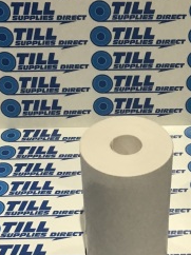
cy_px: 133
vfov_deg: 25.4
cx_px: 125
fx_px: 567
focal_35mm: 77
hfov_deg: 19.1
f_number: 2.4
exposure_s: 1/33
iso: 100
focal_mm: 3.3
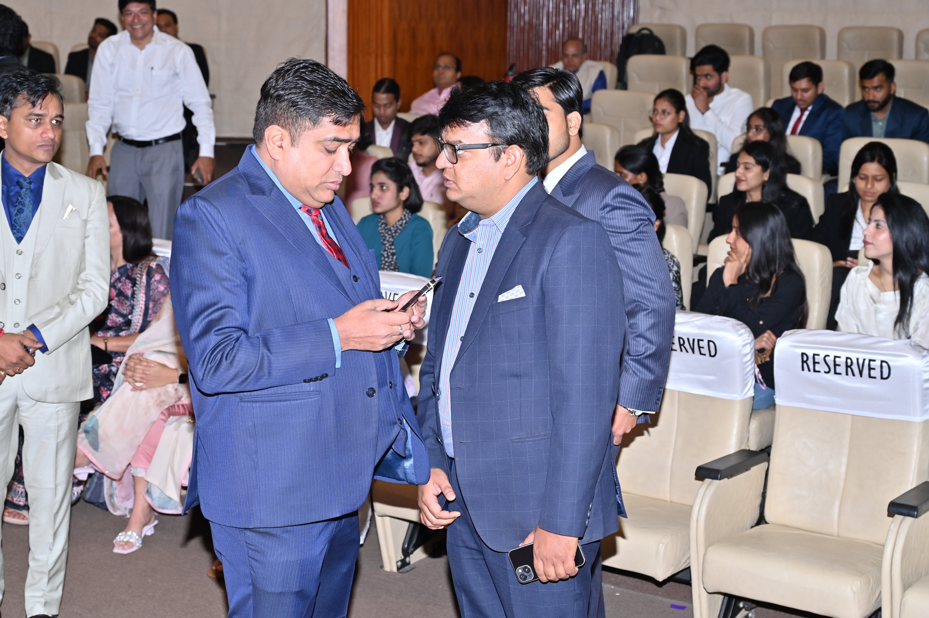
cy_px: 309
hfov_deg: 35.1
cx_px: 464
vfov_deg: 23.7
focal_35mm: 57
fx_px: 1470
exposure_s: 1/160
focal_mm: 57
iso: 400
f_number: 5.6
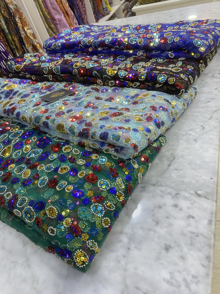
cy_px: 147
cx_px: 110
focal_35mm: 26
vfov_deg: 67.3
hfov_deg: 53.1
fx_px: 220
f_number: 1.8
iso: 80
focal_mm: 4.25
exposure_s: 1/50
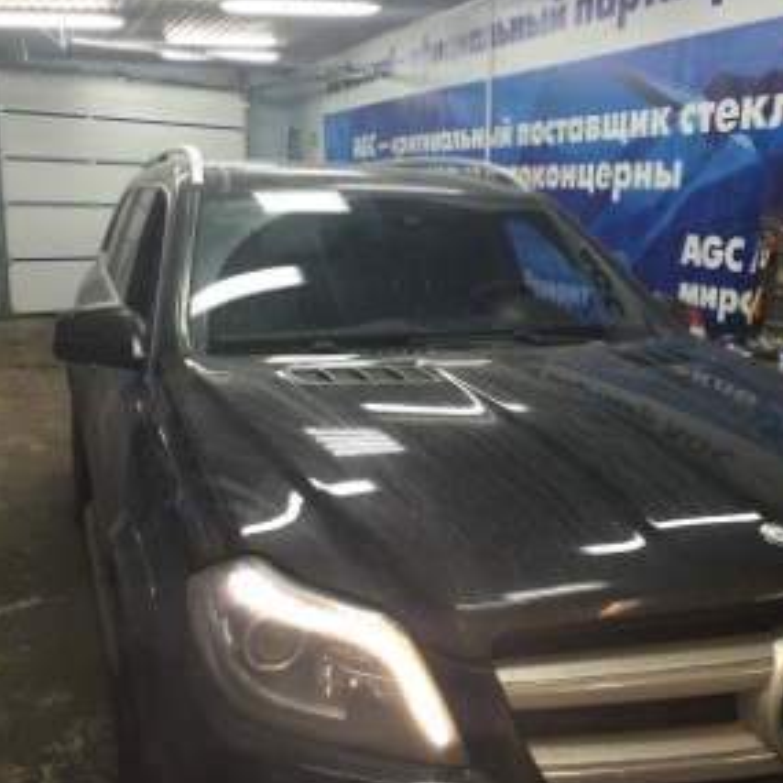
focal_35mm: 36
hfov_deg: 45.9
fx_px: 921
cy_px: 385
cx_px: 448
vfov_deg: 46.0
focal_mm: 4.15
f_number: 2.2
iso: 160
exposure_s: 1/33
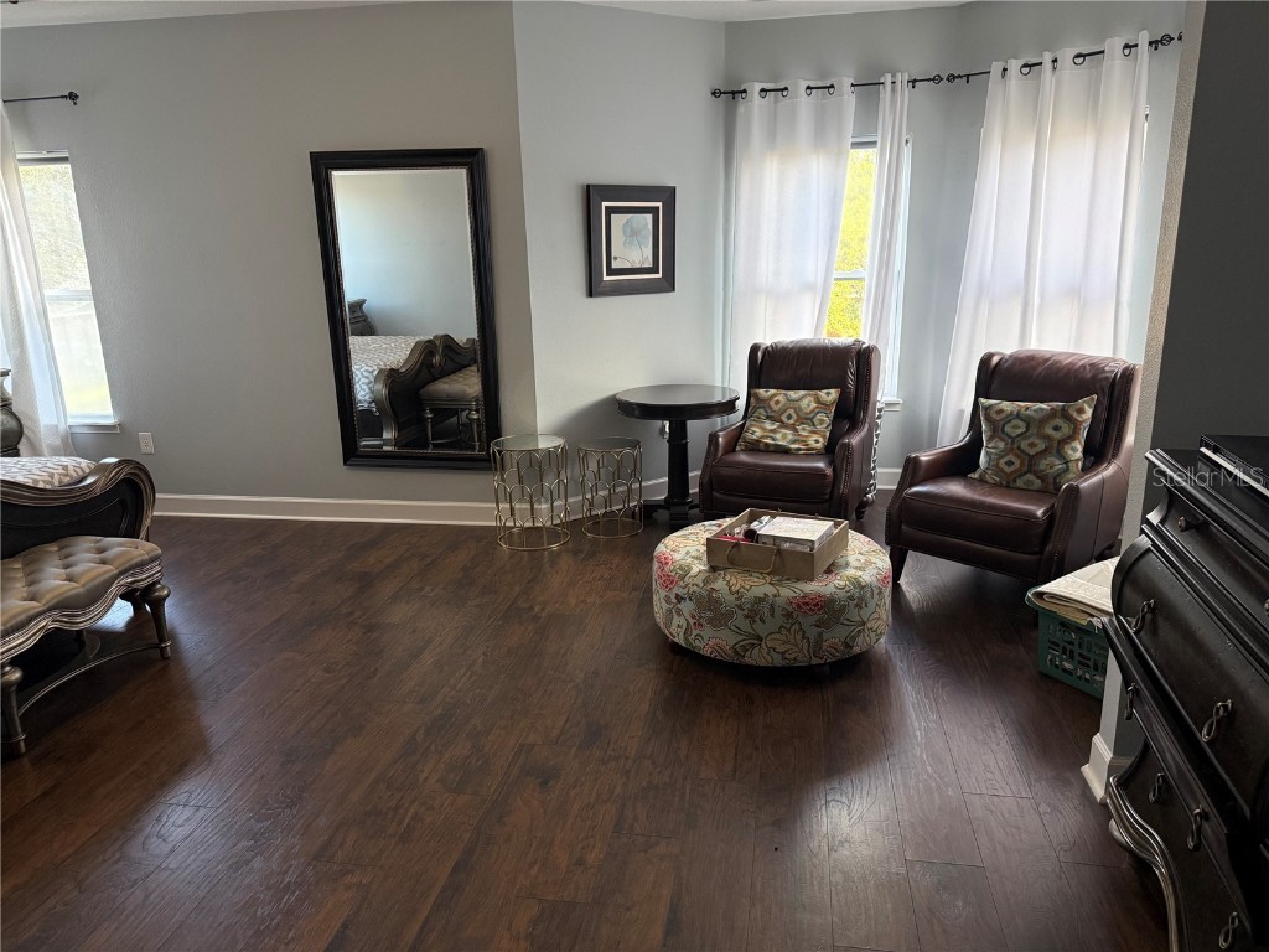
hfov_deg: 71.6
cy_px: 476
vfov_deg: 56.8
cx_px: 634
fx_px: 880
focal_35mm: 24
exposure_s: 1/120
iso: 320
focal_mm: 6.76
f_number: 1.78
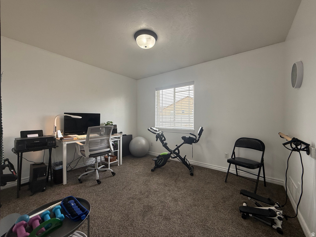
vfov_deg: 85.7
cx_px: 158
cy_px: 118
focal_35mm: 14
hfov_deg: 102.1
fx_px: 128
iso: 64
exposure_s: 1/136
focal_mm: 2.22
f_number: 2.2
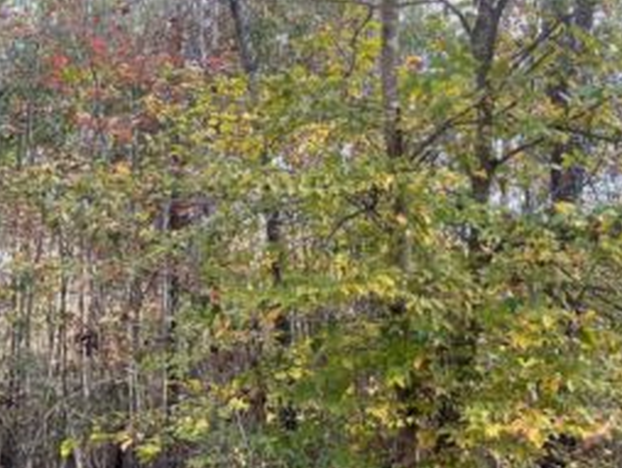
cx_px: 105
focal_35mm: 64
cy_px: 380
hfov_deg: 29.4
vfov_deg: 22.6
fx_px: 1151
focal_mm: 5.1
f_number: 1.6
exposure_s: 1/121
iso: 40
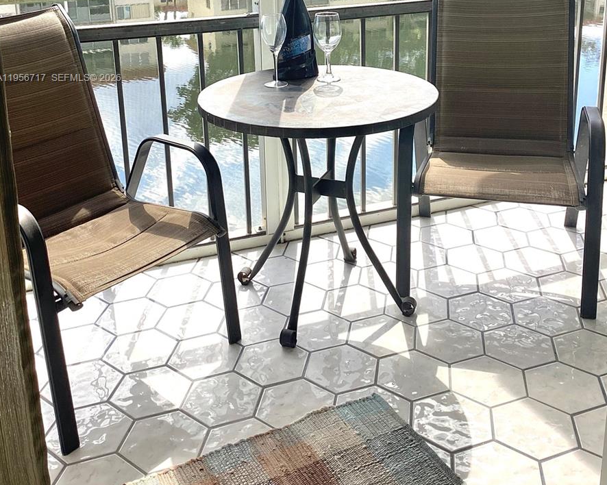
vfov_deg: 35.0
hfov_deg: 44.8
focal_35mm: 41
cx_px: 303
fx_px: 736
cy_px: 79
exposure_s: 1/192
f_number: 2.4
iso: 25
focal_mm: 3.3
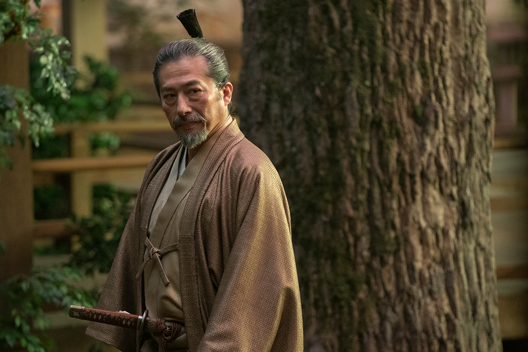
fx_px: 2801
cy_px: 176
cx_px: 264
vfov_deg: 7.2
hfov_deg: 10.8
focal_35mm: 191
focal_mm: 191
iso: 6400
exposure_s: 1/200
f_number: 4
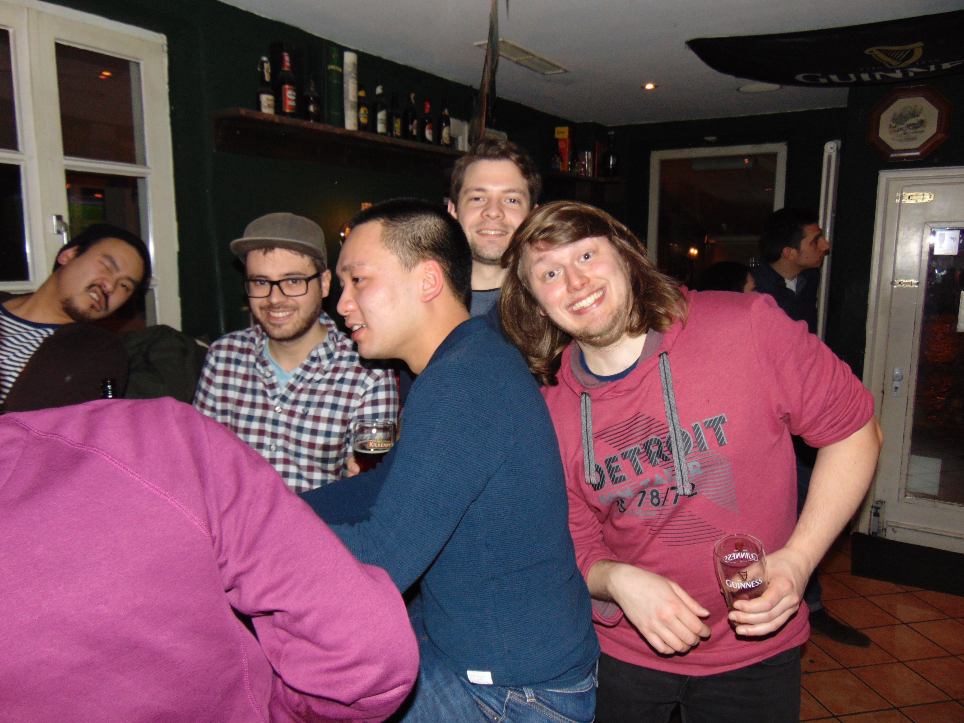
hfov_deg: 69.4
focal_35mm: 25
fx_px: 696
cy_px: 362
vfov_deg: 54.9
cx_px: 482
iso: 200
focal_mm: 4.5
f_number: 3
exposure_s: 1/30
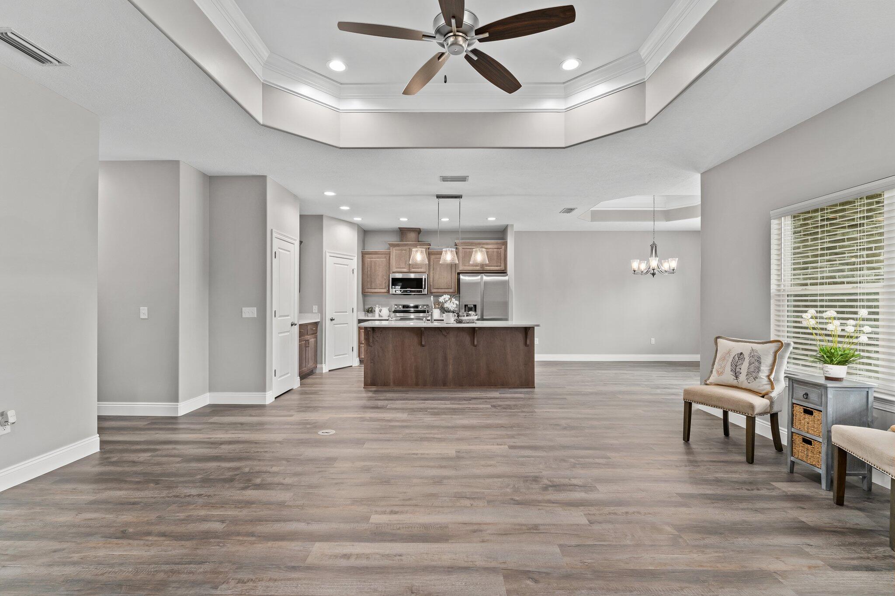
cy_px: 298
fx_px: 395
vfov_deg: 74.1
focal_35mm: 16
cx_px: 448
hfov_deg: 97.1
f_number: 8
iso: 400
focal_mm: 15.9
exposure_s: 1/2
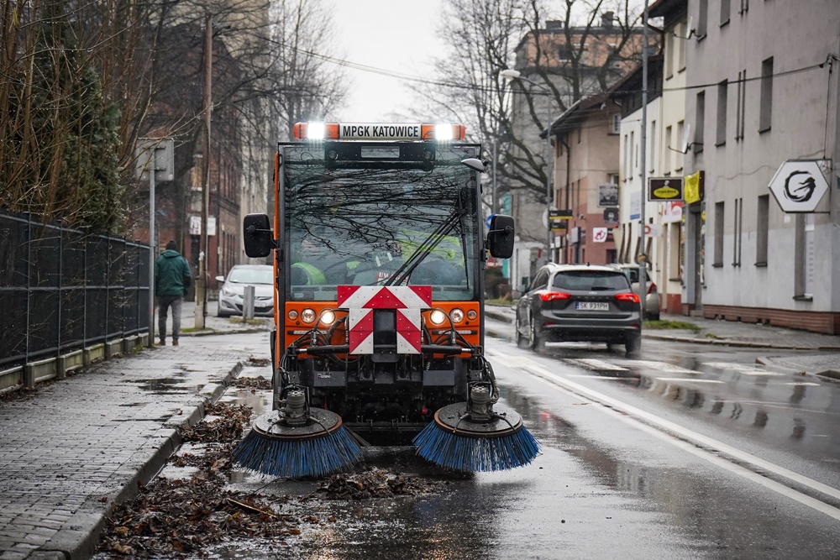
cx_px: 420
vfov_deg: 13.0
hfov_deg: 19.5
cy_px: 280
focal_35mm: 105
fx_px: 2450
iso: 1600
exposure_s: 1/2000
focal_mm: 70
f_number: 4
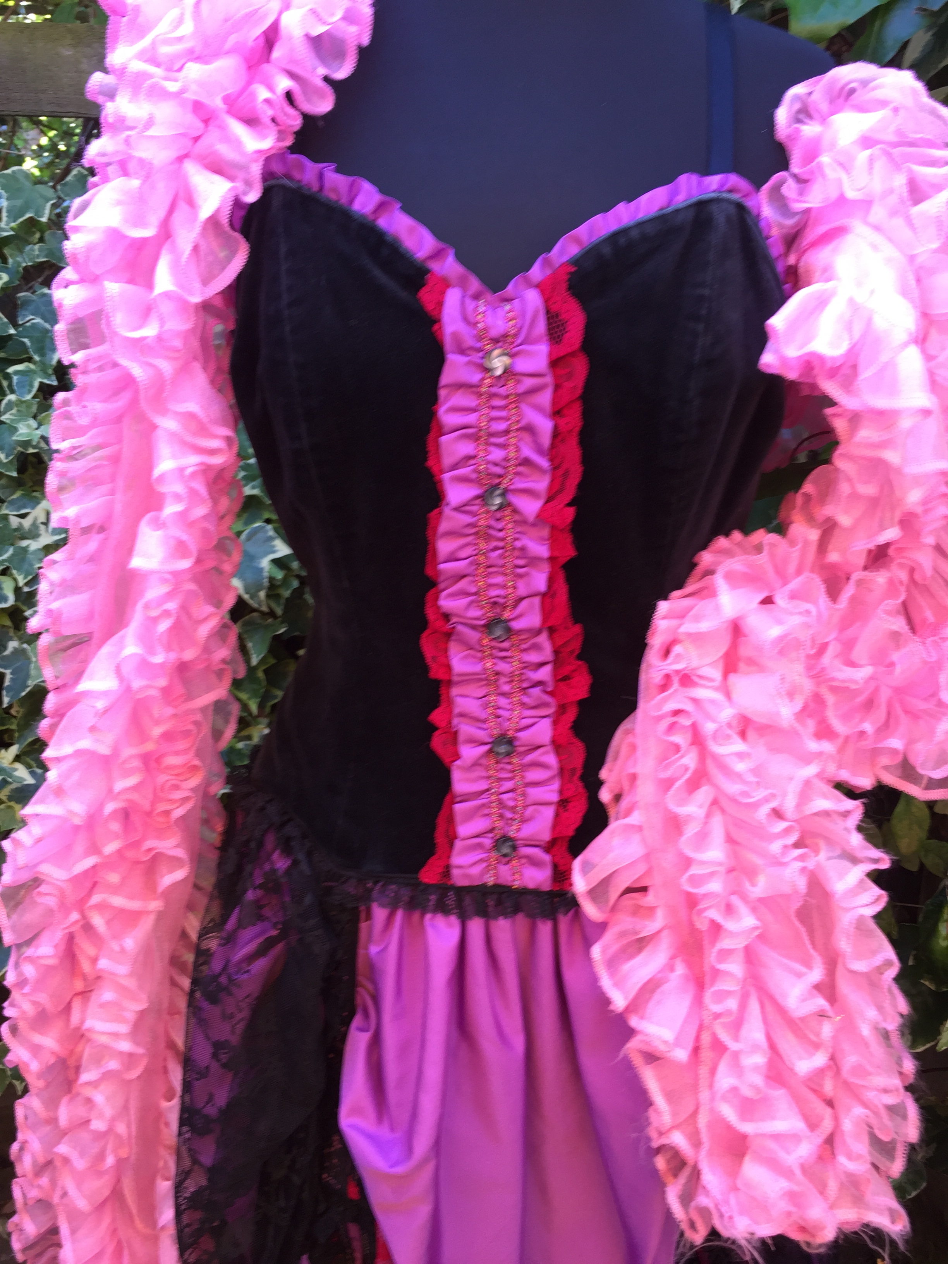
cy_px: 632
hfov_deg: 48.2
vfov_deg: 61.7
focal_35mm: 29
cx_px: 474
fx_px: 1059
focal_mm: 4.15
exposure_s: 1/50
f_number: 2.2
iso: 32
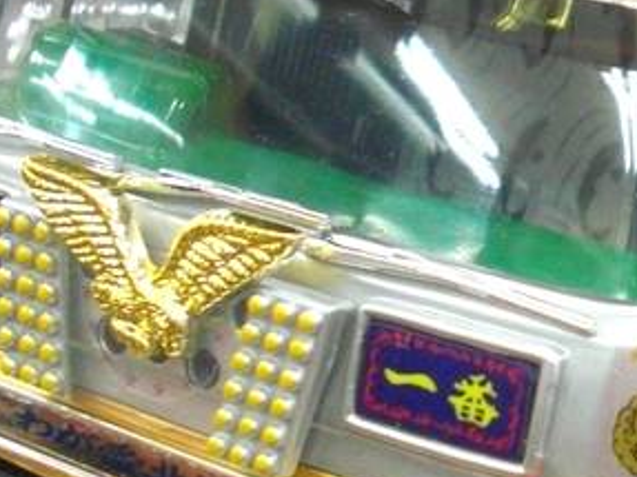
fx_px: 2079
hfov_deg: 16.9
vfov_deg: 13.1
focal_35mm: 113
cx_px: 690
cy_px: 230
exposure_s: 1/80
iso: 400
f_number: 2.8
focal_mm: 6.3
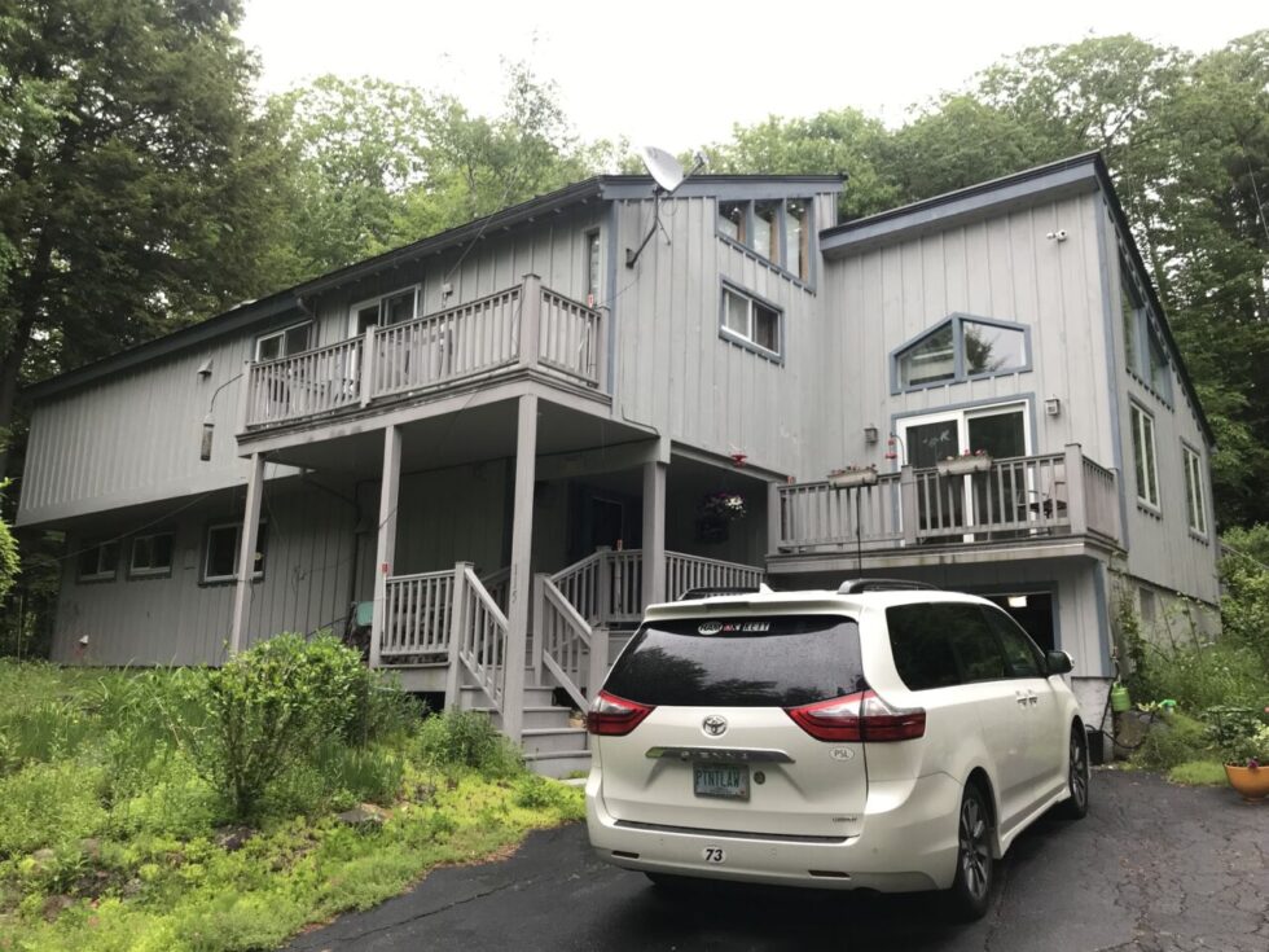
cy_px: 476
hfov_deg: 63.4
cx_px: 634
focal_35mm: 28
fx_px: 1026
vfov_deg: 49.7
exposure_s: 1/120
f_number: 1.8
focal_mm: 3.99
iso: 32
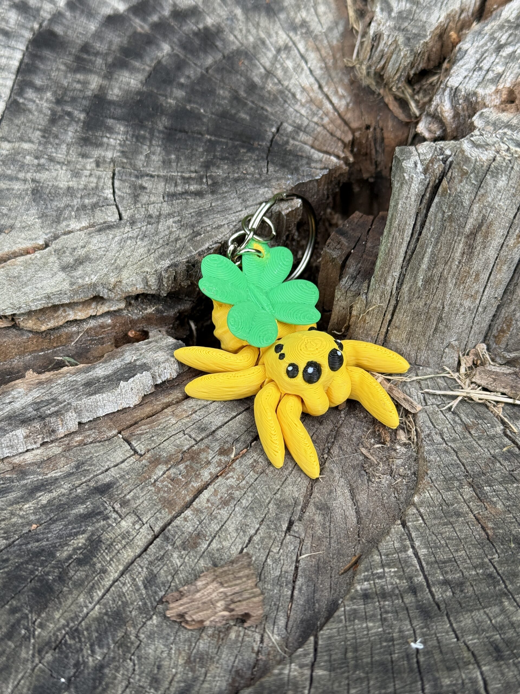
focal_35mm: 48
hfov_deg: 30.3
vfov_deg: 39.7
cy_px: 347
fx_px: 961
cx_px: 260
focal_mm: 6.76
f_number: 1.78
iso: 64
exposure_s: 1/687
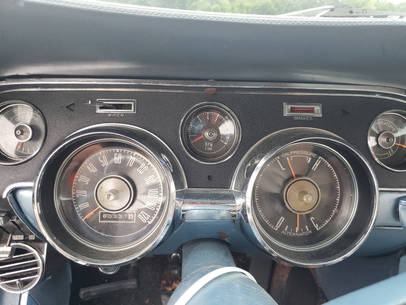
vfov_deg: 53.1
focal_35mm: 26
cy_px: 152
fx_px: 305
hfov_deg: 67.3
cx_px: 203
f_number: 1.5
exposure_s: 1/60.2
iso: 96
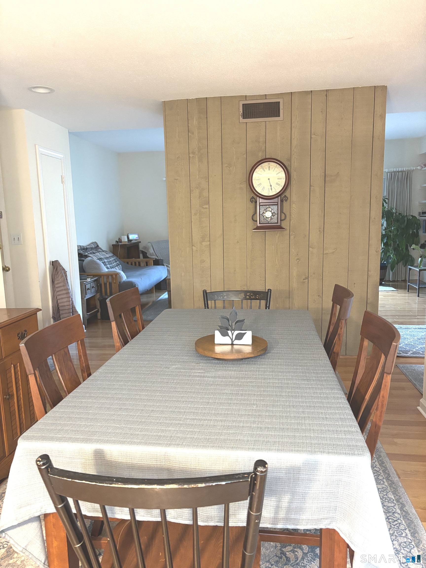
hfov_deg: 53.1
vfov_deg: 67.3
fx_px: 427
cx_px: 213
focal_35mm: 26
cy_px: 284
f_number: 1.6
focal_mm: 5.96
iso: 500
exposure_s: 1/60
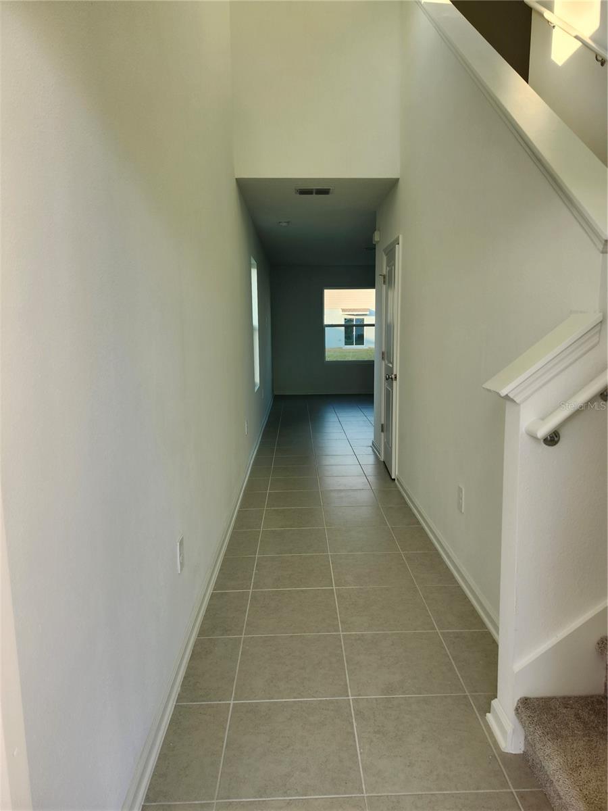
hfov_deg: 58.9
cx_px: 304
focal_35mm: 23
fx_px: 539
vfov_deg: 73.9
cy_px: 406
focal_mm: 5.54
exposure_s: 1/180
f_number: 1.8
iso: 50
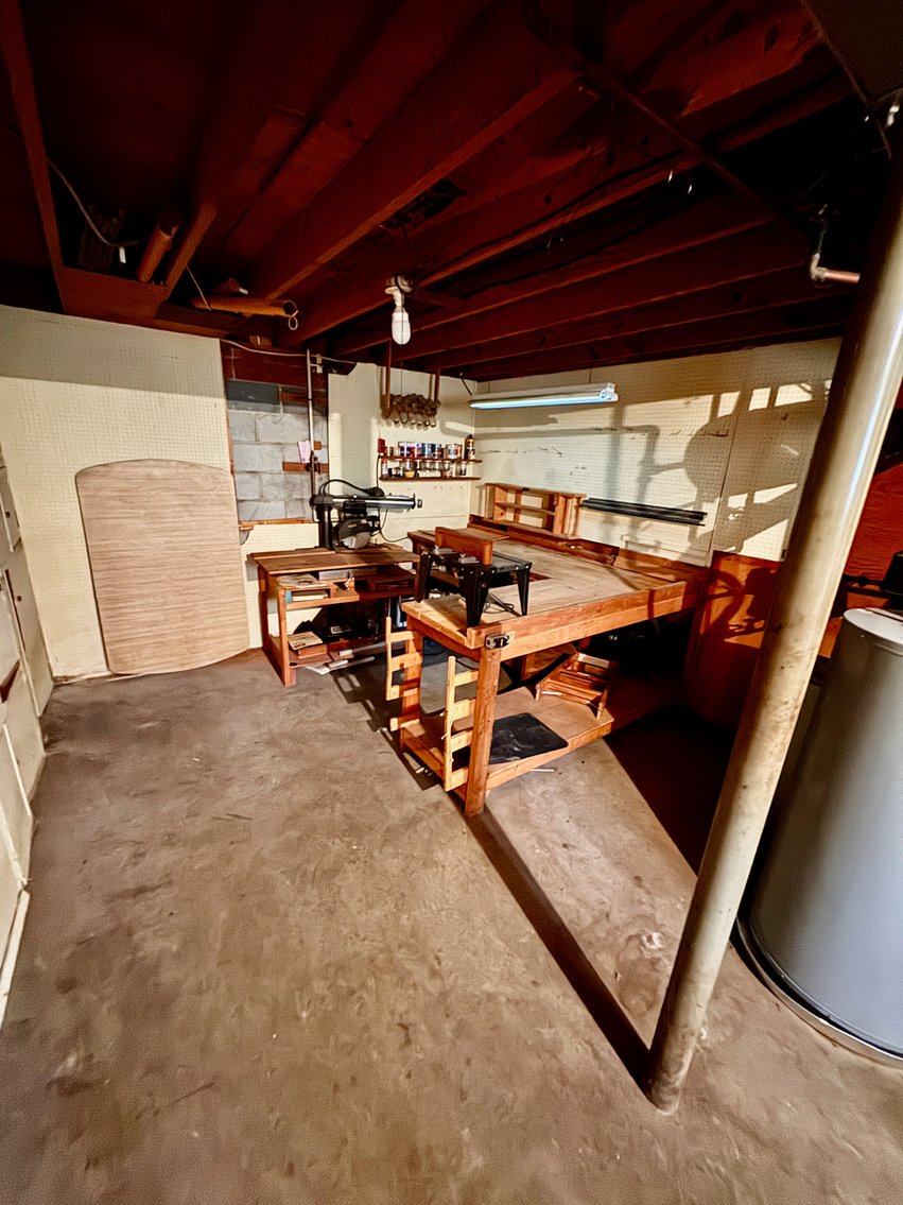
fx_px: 487
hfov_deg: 85.7
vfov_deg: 102.1
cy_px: 602
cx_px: 452
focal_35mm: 14
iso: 1600
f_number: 2.2
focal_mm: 2.22
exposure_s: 1/7
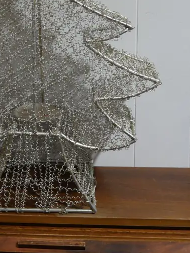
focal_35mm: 57
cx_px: 45
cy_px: 21
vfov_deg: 32.0
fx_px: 417
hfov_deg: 25.4
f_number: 3.5
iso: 200
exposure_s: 1/60
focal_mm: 14
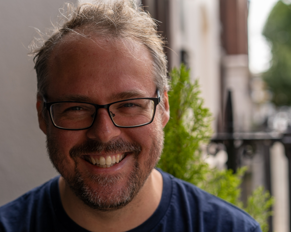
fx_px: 680
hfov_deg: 24.1
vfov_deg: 19.4
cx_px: 125
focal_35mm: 79
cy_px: 135
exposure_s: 1/160
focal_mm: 55
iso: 100
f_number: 3.2
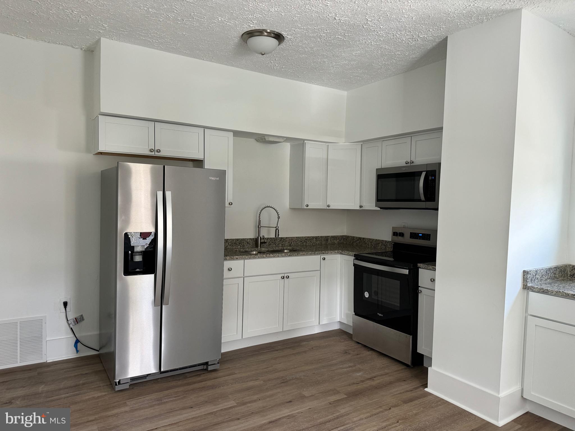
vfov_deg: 56.8
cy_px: 216
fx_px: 399
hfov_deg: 71.6
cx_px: 288
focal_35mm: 24
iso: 200
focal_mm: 6.76
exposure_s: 1/121
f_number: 1.78
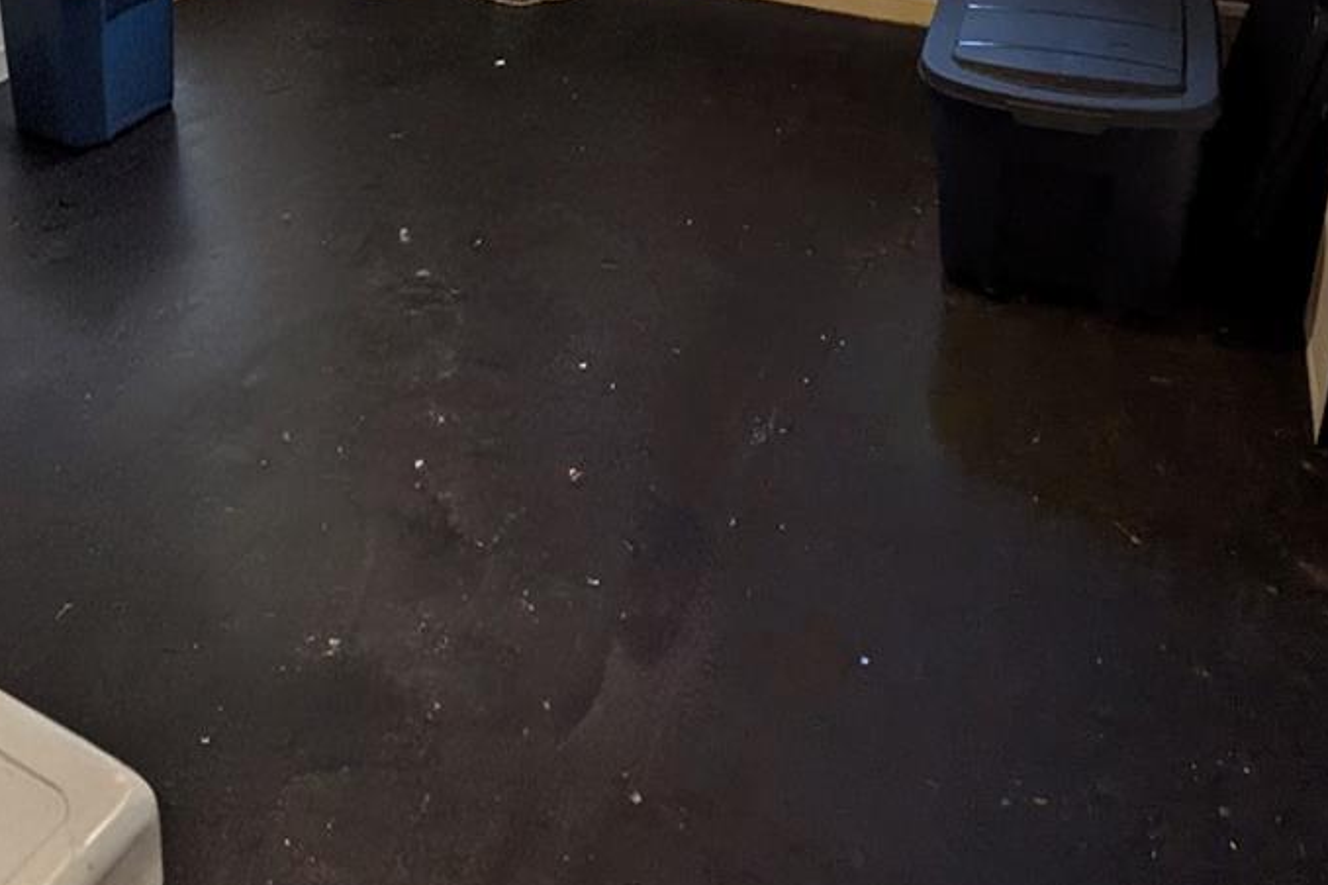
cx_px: 649
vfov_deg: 31.5
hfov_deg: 57.2
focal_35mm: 33
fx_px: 1217
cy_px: -245
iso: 181
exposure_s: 1/24
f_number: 2.2
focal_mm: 1.83
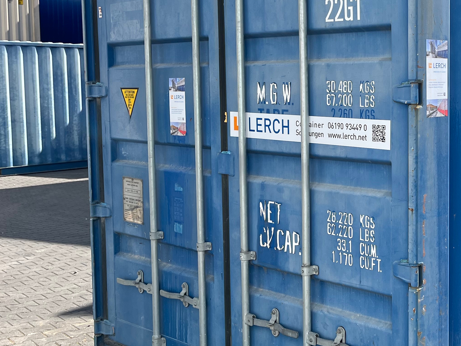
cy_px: 139
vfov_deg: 28.0
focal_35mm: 52
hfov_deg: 34.5
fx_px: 693
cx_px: 423
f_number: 1.6
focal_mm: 5.1
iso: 50
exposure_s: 1/1695
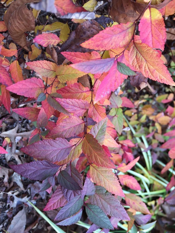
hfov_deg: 48.2
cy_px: 116
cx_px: 88
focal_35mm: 29
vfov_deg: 61.7
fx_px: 195
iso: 50
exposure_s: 1/120
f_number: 2.2
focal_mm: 4.15
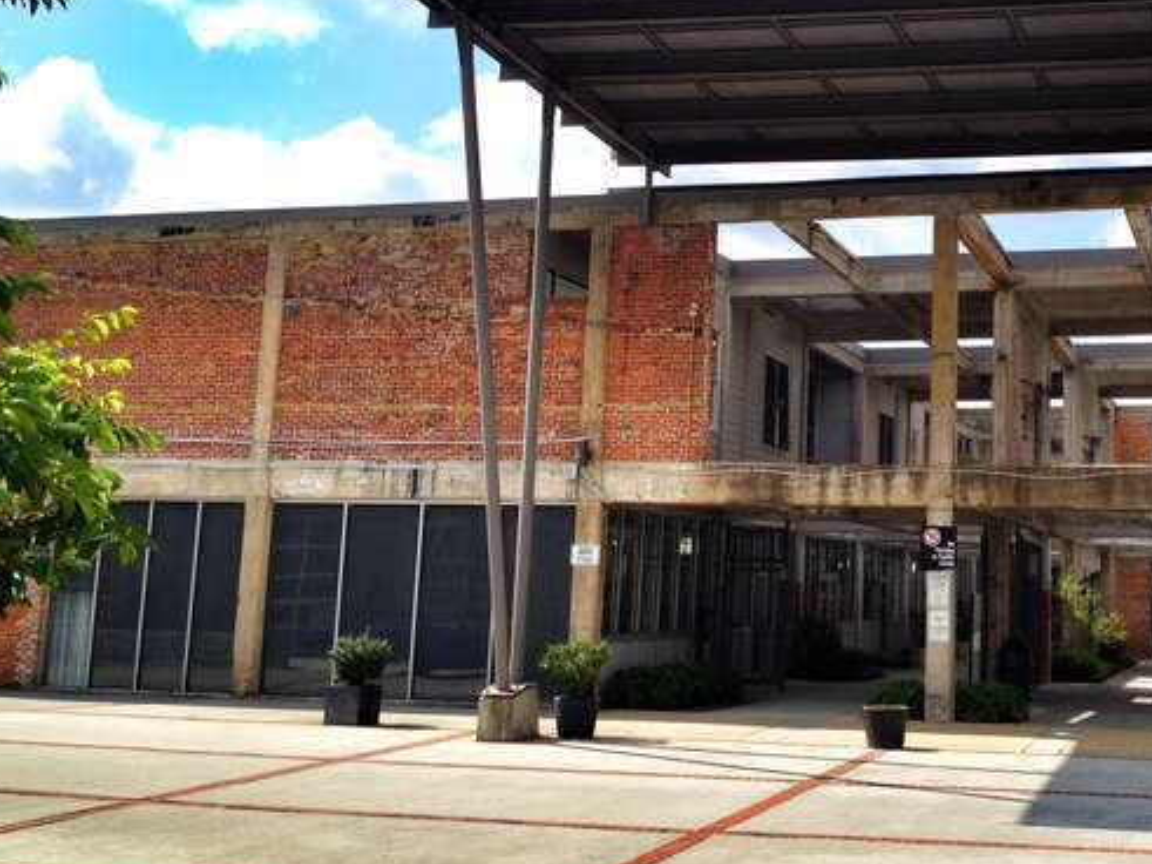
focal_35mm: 57
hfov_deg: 33.0
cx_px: 901
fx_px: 1896
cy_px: 319
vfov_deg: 25.6
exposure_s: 1/1493
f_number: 2.4
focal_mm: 4.28
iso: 64
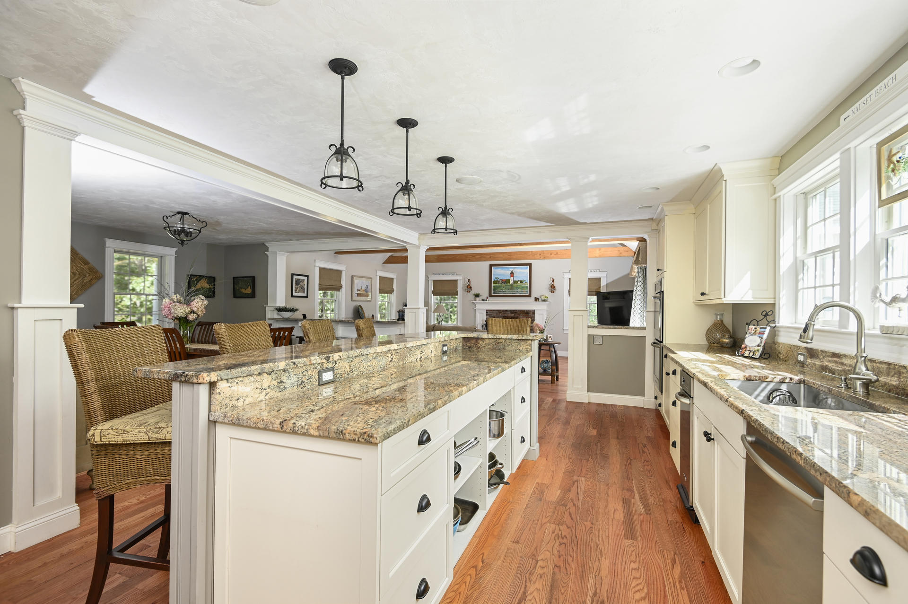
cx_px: 454
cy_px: 302
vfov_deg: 73.7
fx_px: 403
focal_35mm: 16
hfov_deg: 96.8
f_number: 5.6
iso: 200
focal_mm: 16
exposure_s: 1/10
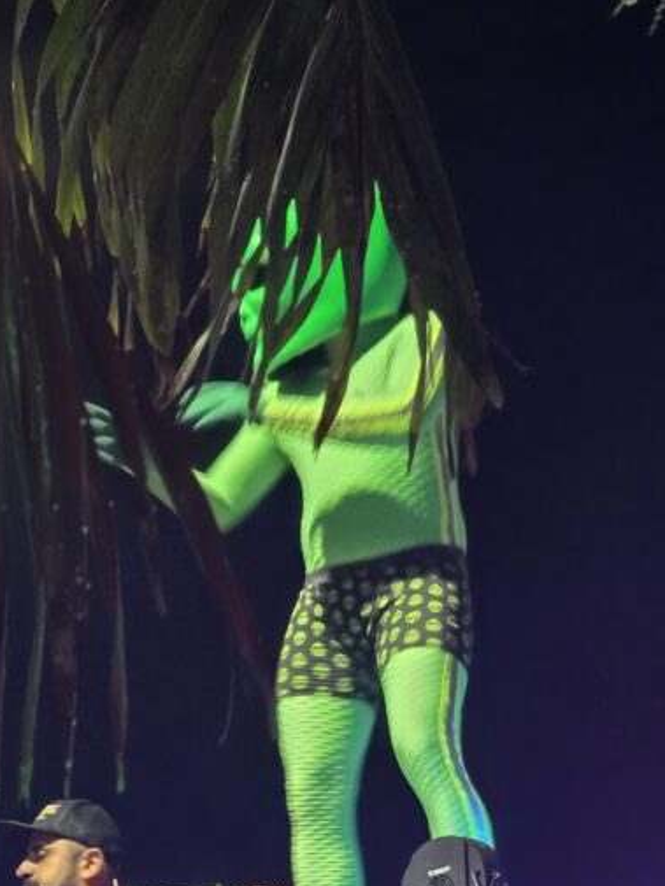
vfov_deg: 8.5
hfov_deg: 6.4
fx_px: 5966
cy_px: 725
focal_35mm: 233
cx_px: 202
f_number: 3.4
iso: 1000
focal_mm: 18.6
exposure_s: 1/33.3
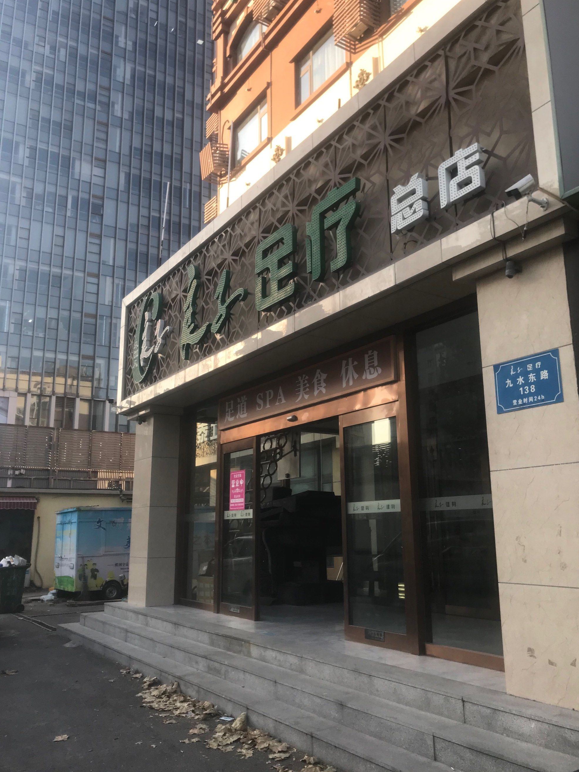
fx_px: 647
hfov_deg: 48.2
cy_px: 390
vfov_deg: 61.7
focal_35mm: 29
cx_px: 296
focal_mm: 3.99
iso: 20
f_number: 1.8
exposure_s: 1/443
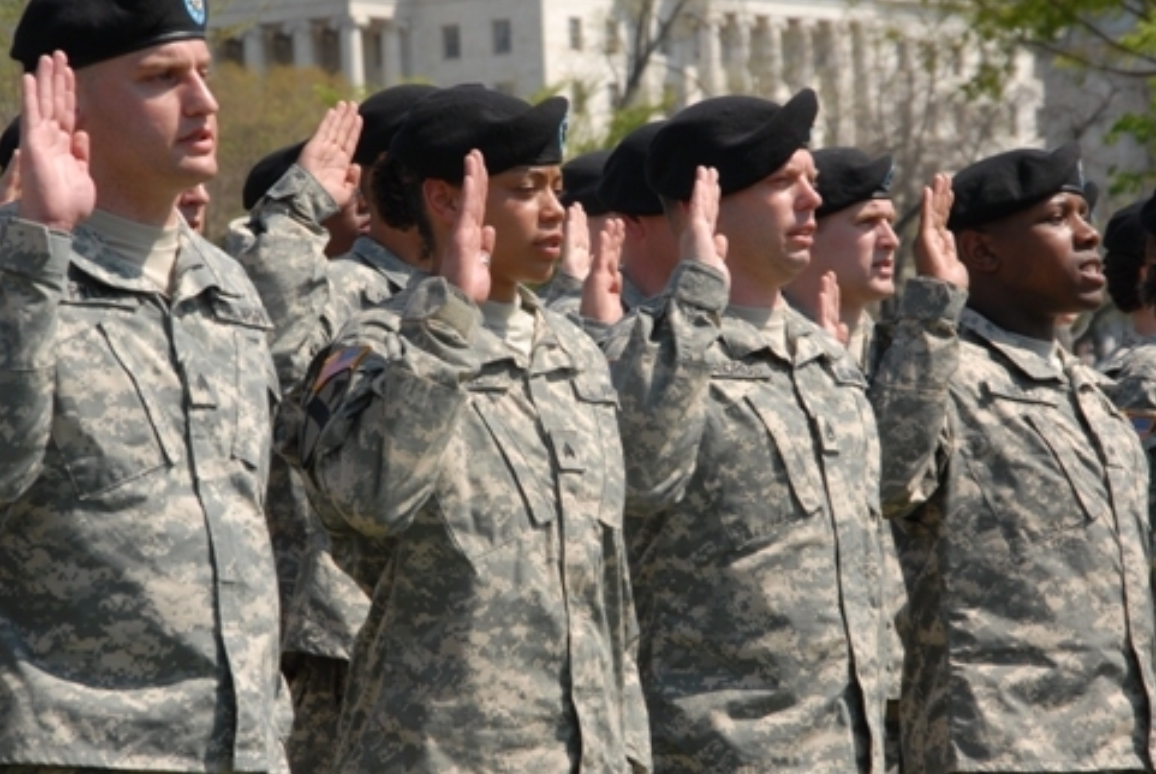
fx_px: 6098
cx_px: 548
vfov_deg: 7.3
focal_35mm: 190
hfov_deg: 10.8
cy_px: 385
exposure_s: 1/250
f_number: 10
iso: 200
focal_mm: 95
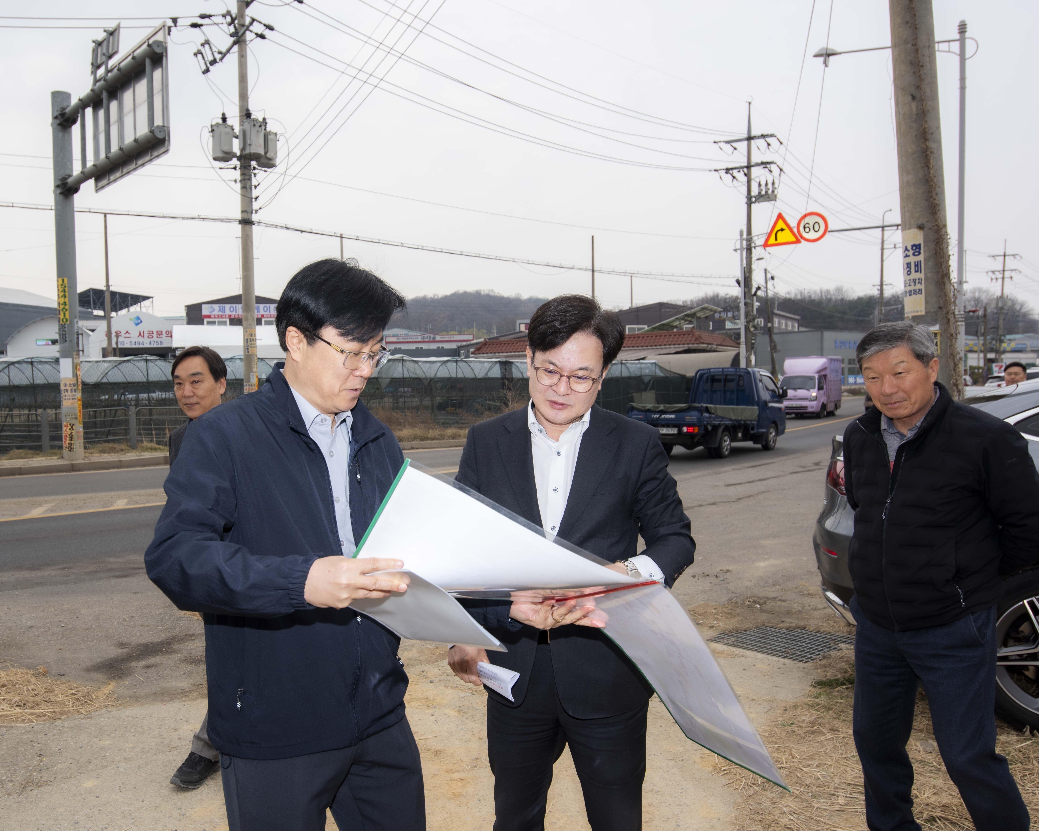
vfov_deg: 50.0
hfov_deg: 59.9
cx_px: 409
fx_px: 892
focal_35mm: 29
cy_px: 439
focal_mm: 24
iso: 80
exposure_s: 1/320
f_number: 6.3
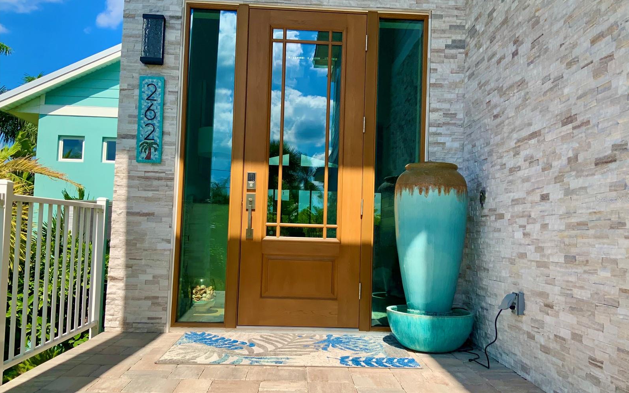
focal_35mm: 31
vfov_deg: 40.6
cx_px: 316
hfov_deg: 61.2
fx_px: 531
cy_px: 199
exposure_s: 1/1984
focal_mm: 3
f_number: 1.8
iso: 16
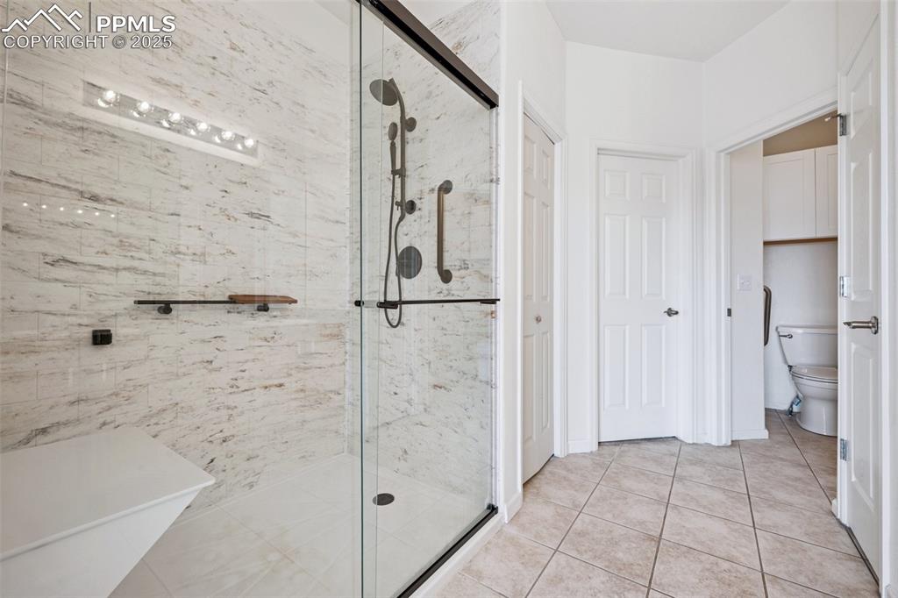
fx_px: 374
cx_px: 449
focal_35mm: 15
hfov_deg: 100.4
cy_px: 299
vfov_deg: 77.3
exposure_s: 1/2
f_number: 11
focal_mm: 15
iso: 100
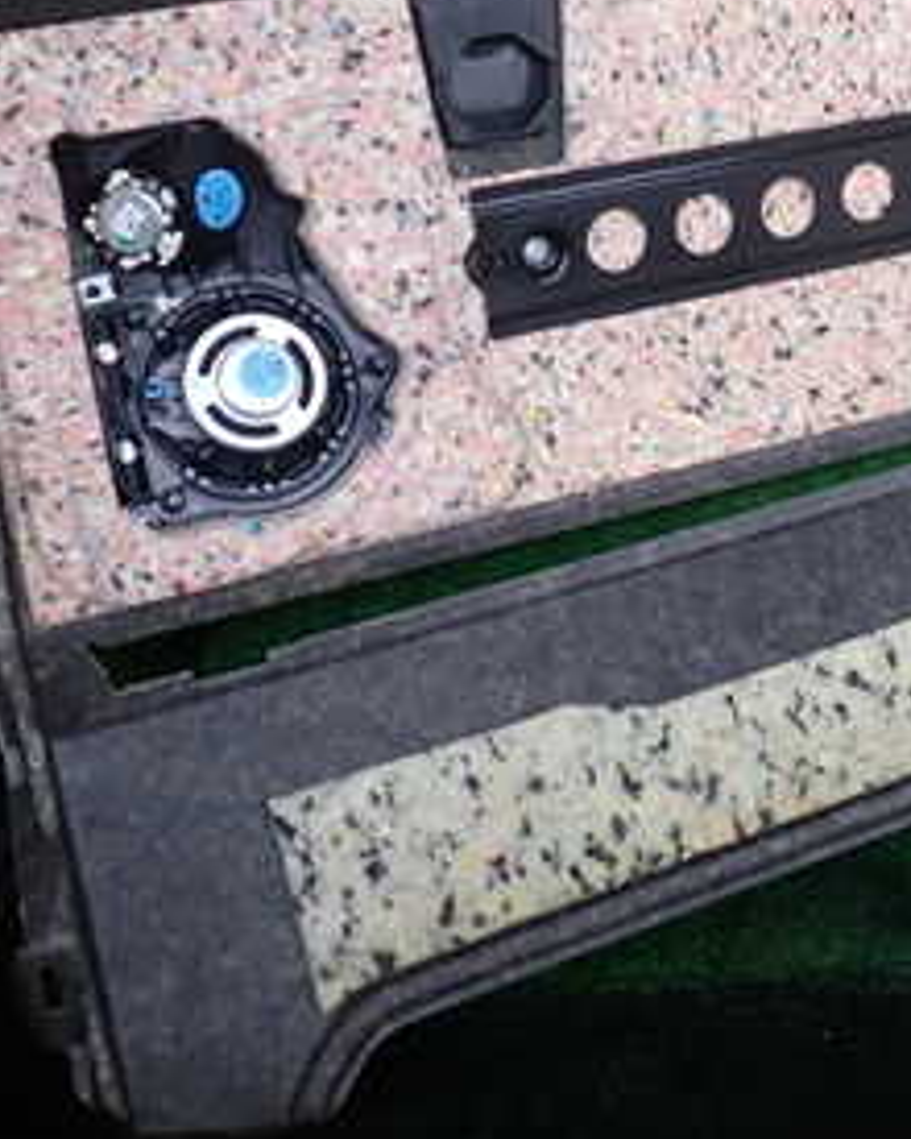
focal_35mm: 64
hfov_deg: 22.9
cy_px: 269
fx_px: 2157
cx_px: 907
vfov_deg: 29.1
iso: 100
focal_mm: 5.4
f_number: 2.3
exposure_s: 1/80
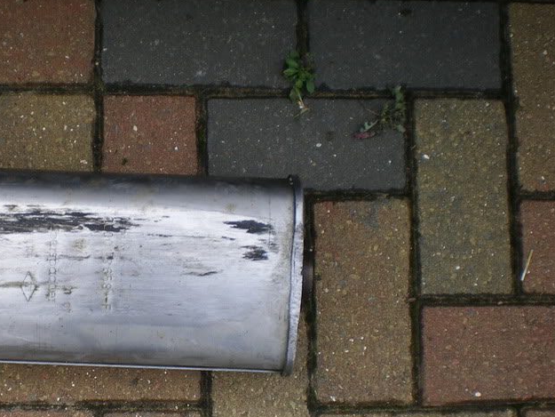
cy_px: 266
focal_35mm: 59
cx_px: 137
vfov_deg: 24.7
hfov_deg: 32.1
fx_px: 946
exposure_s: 1/160
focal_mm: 6.3
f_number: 4.6
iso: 50
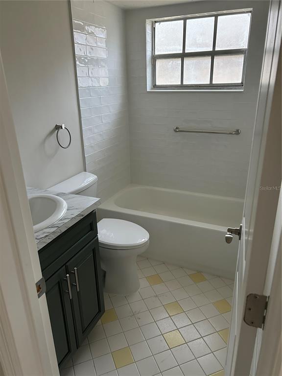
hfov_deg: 53.1
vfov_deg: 67.3
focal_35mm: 26
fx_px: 282
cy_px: 188
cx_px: 141
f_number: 1.5
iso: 200
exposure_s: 1/60
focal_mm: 5.7
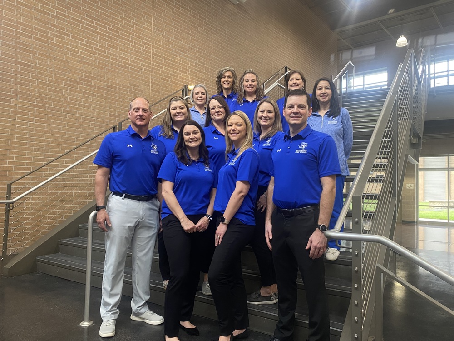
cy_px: 170
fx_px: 341
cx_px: 227
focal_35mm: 26
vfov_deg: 53.1
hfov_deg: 67.3
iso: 320
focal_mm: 4.25
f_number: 1.8
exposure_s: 1/40
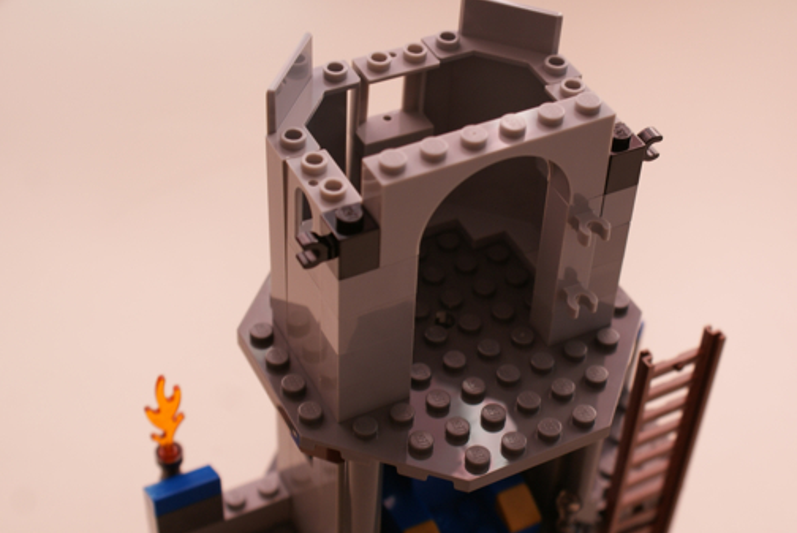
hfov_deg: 30.2
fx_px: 1476
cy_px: 278
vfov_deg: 20.5
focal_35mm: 67
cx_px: 459
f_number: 5.6
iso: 125
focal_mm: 35
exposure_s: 1/60
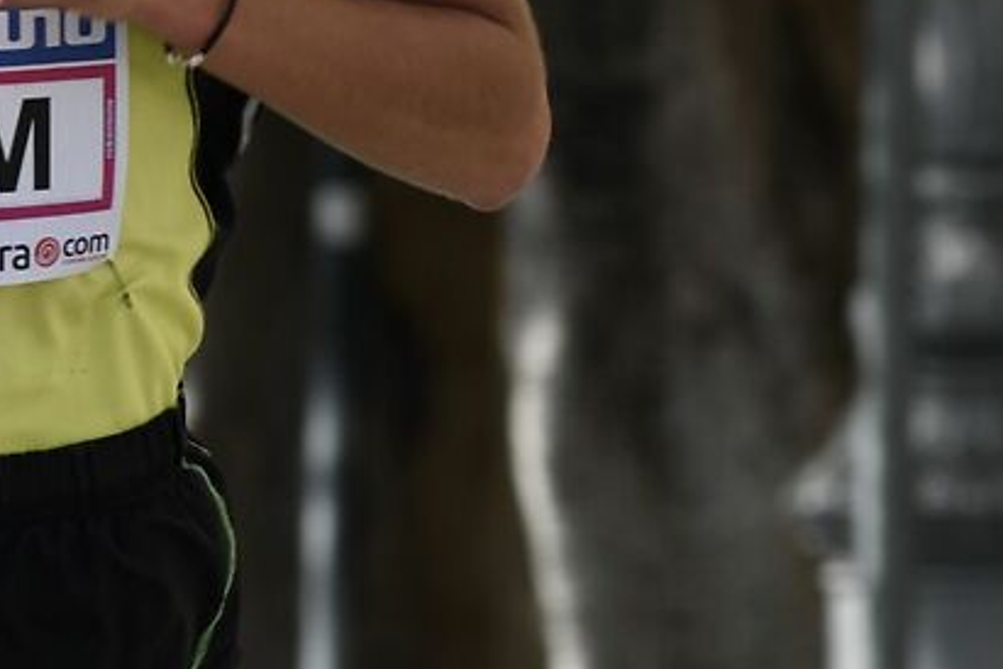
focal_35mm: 1169
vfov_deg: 1.2
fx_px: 32567
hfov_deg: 1.8
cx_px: -495
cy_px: 518
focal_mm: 200
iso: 280
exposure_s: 1/400
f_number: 8
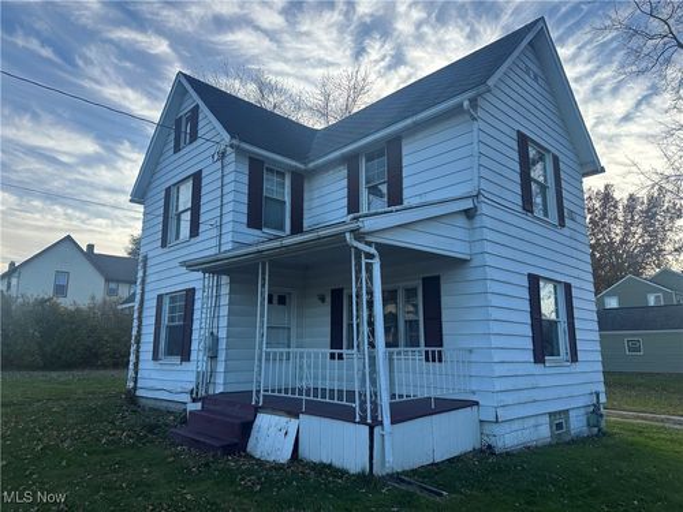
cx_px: 342
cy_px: 256
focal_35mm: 24
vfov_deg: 56.8
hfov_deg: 71.6
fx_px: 474
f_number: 1.78
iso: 80
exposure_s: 1/1357
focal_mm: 6.86
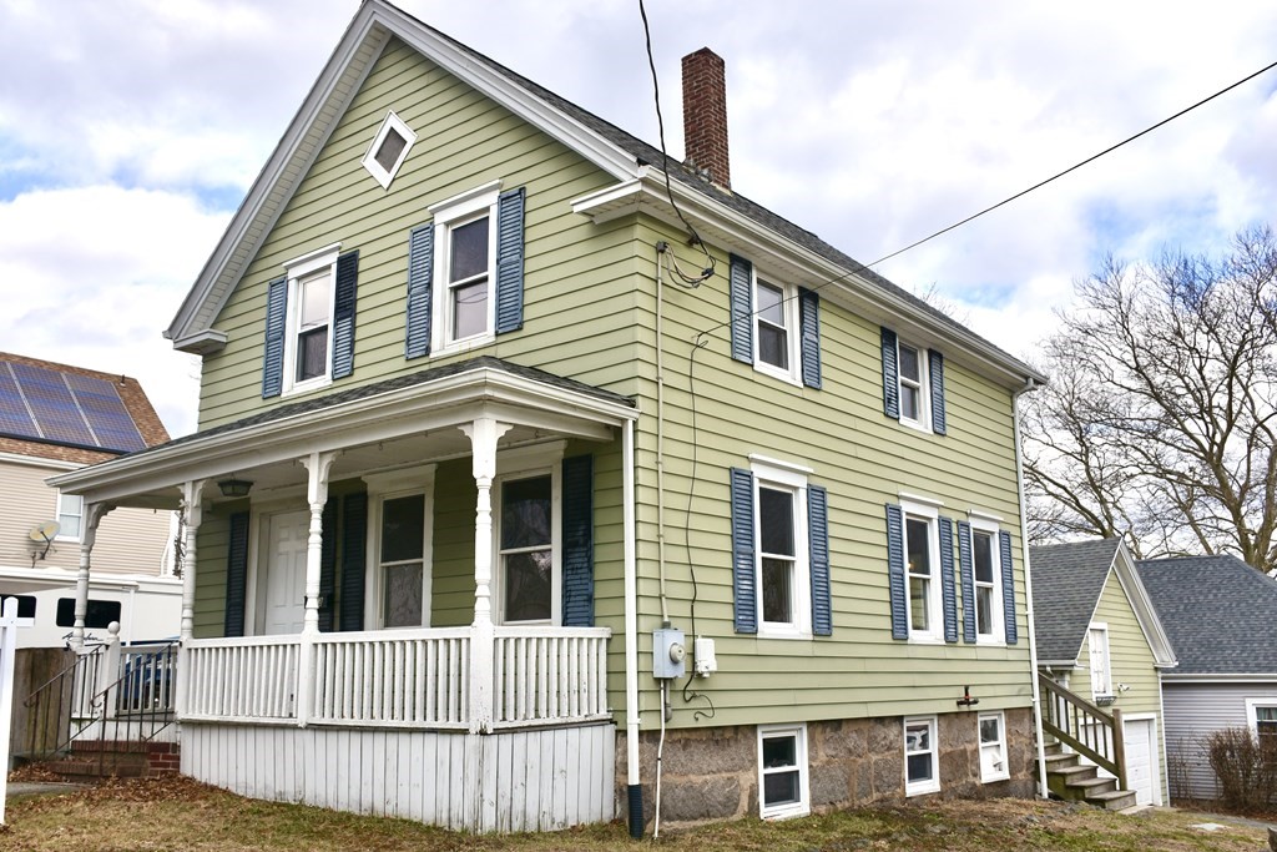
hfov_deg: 61.9
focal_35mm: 30
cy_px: 426
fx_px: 1064
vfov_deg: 43.6
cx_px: 638
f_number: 6.3
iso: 100
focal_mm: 20
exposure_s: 1/250
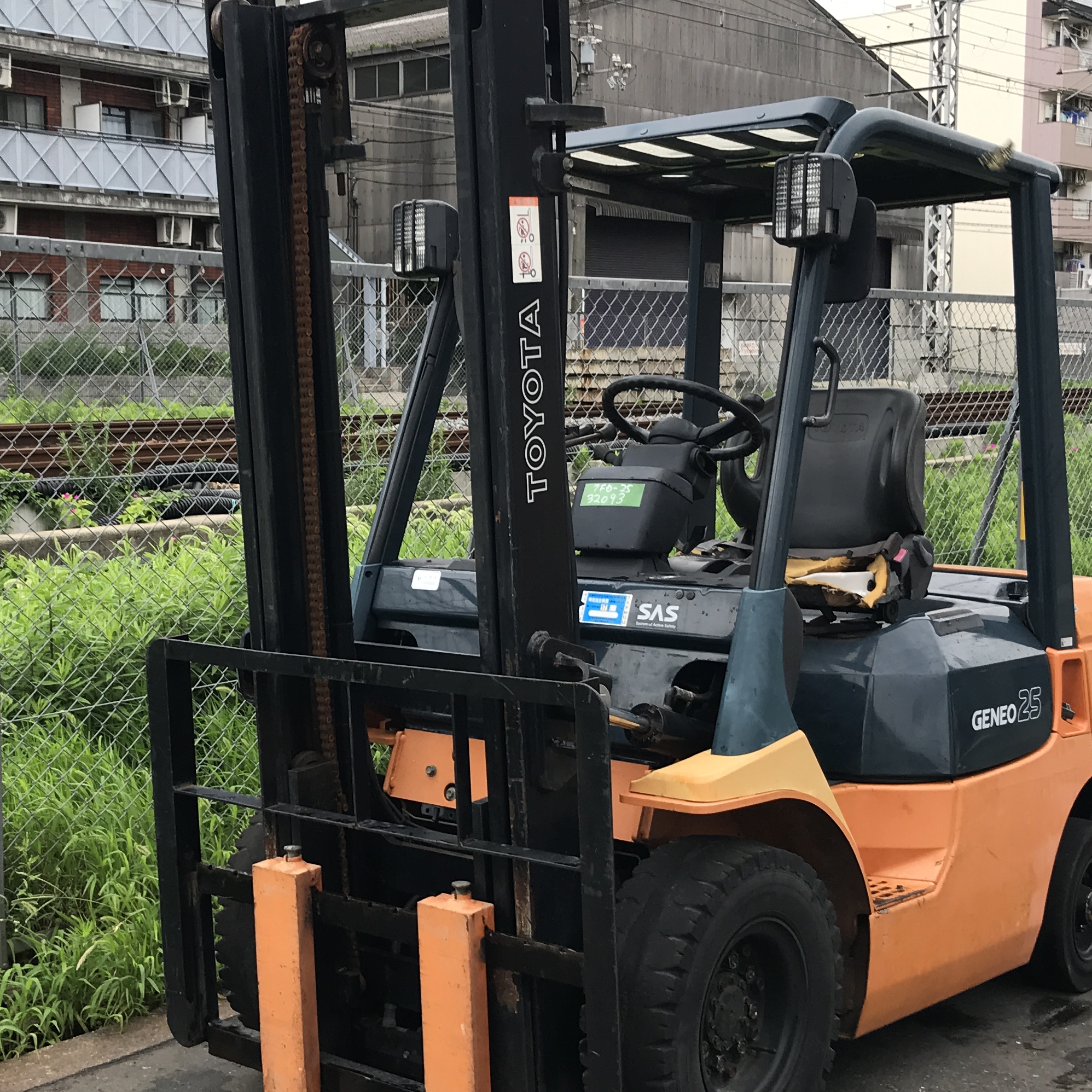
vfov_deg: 34.0
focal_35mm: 50
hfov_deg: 33.8
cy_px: 601
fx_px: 1785
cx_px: 391
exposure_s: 1/299
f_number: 1.8
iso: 20
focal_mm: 3.99
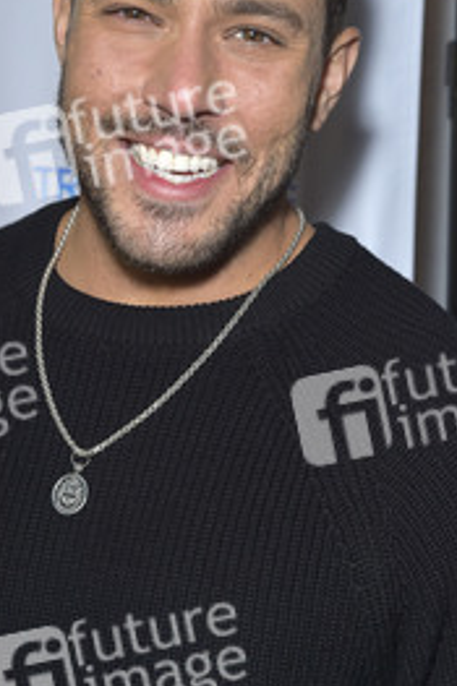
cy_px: 274
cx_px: 189
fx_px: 2498
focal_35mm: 131
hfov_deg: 10.5
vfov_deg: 15.6
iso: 1250
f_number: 6.3
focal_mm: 86
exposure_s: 1/250
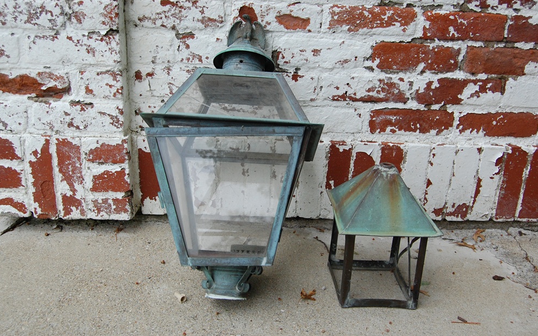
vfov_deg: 35.8
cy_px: 156
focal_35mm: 36
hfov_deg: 54.6
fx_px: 521
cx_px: 268
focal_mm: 23
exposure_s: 1/200
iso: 800
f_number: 7.1
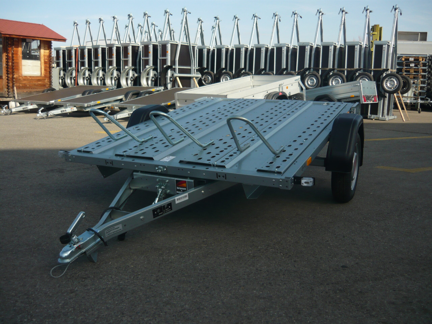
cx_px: 216
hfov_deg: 55.4
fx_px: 412
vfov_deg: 42.9
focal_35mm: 33
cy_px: 162
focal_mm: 5.5
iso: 100
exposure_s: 1/160
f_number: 8
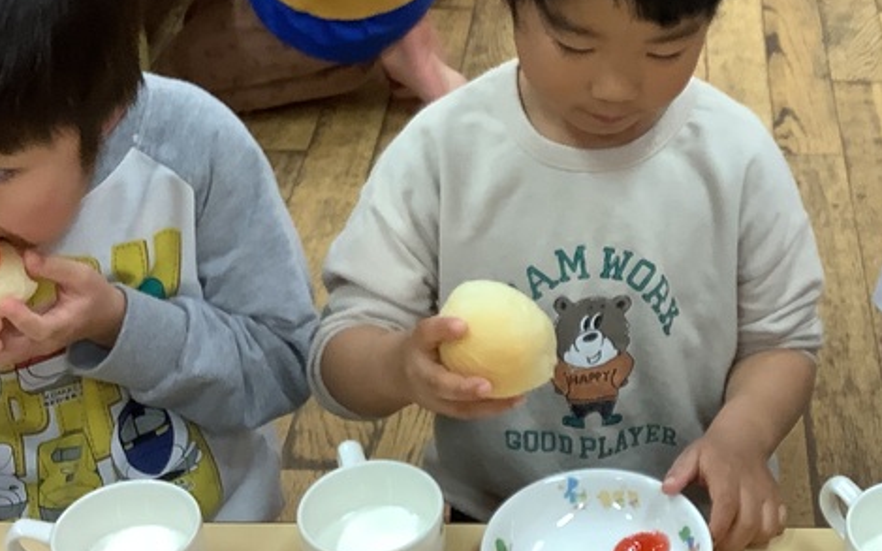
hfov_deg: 29.1
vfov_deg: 18.5
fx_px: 1682
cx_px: 600
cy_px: 150
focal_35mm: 70
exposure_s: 1/60
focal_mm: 3.3
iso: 100
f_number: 2.4
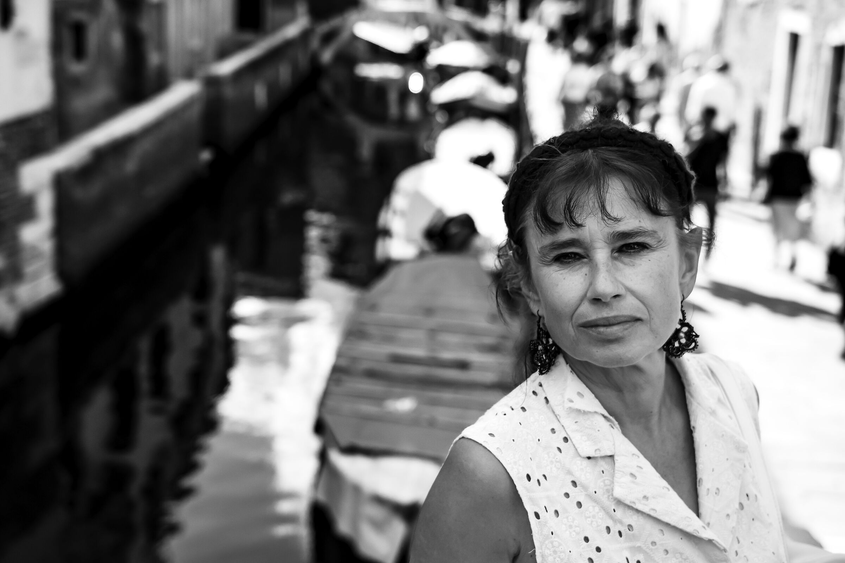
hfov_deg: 38.2
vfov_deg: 26.0
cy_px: 282
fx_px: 1220
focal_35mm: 52
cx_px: 422
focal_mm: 35
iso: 500
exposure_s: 1/5000
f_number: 2.8
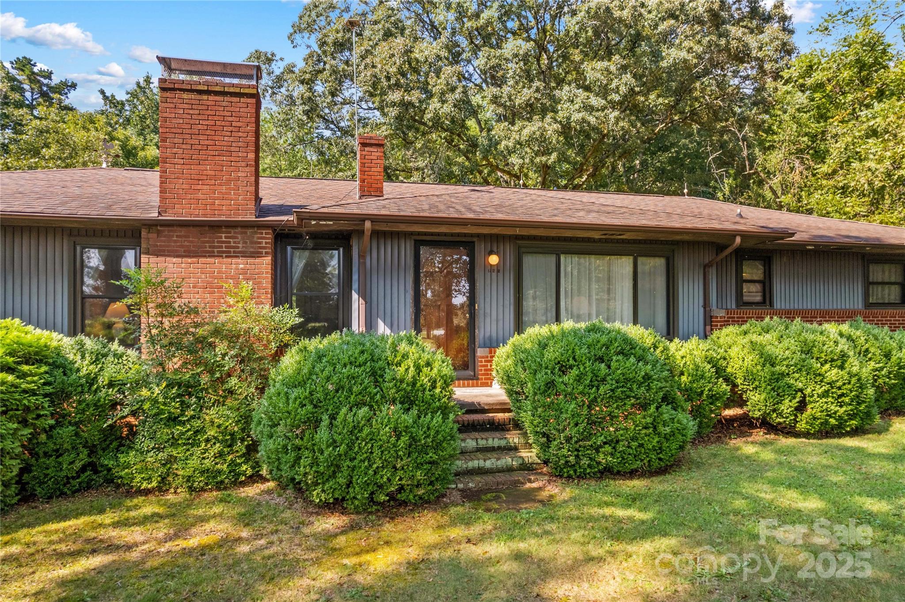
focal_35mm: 22
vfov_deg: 57.2
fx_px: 553
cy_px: 301
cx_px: 452
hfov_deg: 78.6
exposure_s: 1/250
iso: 100
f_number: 2.8
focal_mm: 8.38
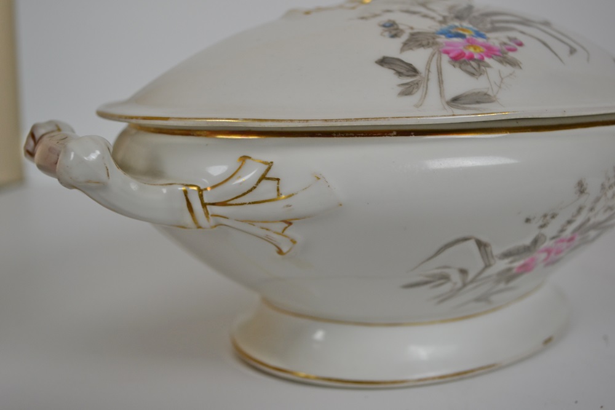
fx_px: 666
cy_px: 205
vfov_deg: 34.2
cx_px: 308
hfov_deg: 49.5
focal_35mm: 39
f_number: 4.5
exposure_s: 1/60
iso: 400
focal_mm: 26
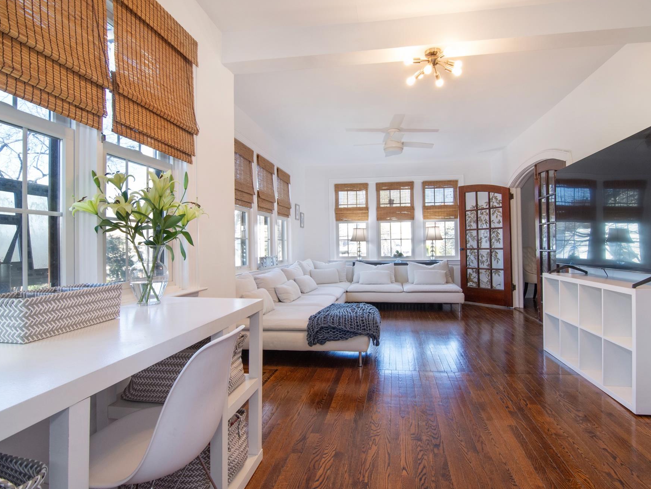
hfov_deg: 85.9
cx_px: 346
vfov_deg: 69.9
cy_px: 239
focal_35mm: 19
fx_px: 349
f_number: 11
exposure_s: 1/40
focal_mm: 11
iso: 640
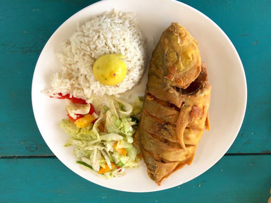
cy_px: 102
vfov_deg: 48.2
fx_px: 227
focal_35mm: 29
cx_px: 136
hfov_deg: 61.7
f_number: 2.2
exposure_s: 1/187
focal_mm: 4.15
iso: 32
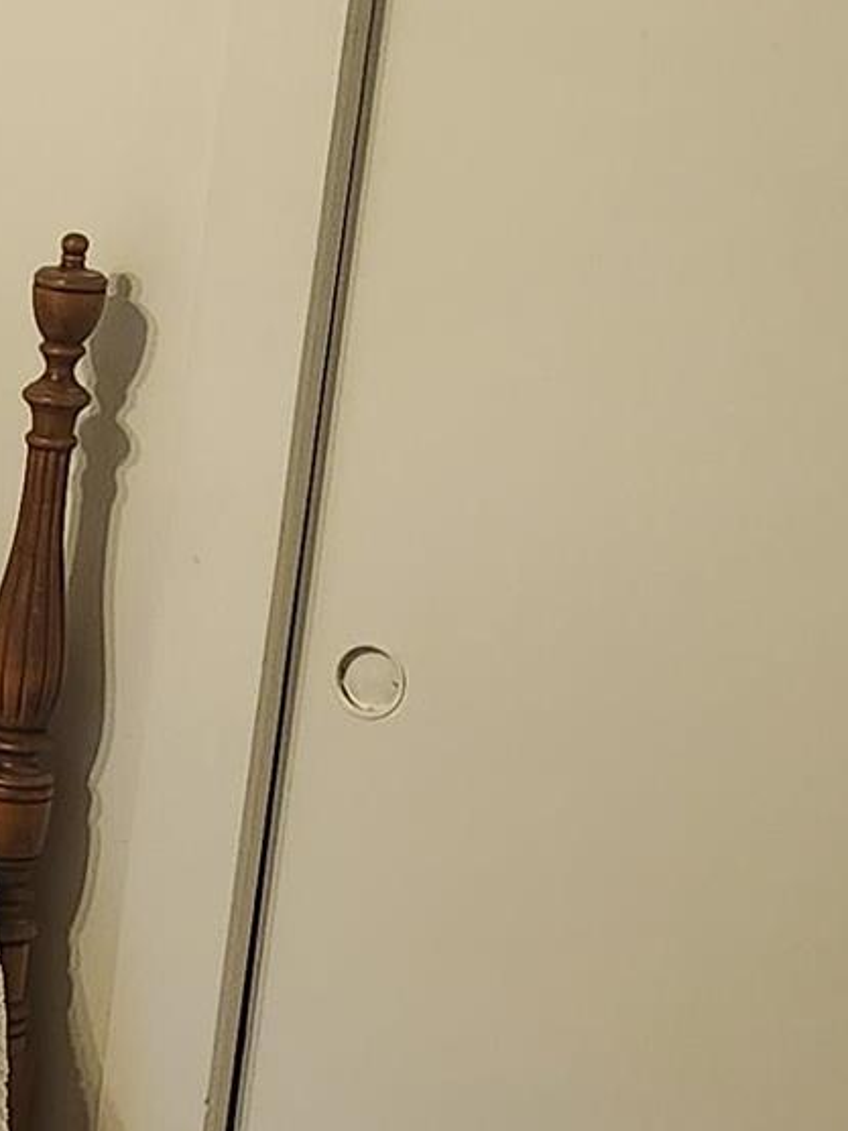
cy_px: 921
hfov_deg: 11.3
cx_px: -372
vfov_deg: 15.4
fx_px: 4148
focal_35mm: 127
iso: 500
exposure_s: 1/120
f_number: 1.8
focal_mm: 5.54
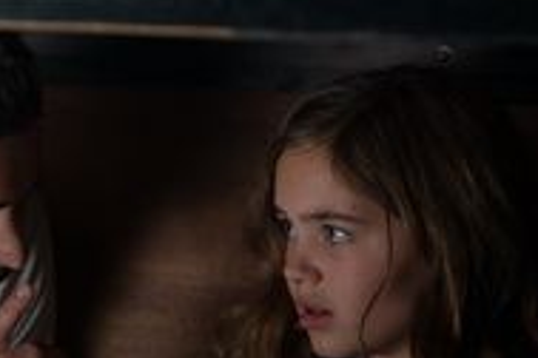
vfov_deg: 6.6
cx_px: 102
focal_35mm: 208
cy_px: 210
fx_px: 3108
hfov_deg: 9.9
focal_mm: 85
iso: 3200
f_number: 2.2
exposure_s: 1/100
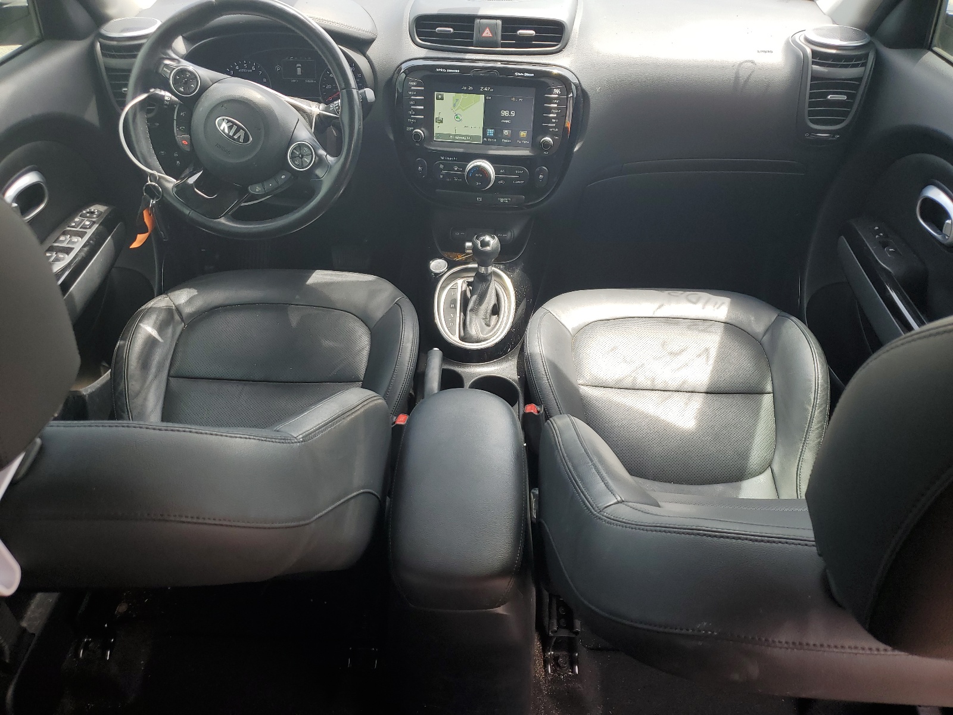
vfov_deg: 53.1
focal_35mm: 26
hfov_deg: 67.3
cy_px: 358
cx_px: 476
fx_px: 716
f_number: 1.5
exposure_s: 1/370
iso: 50
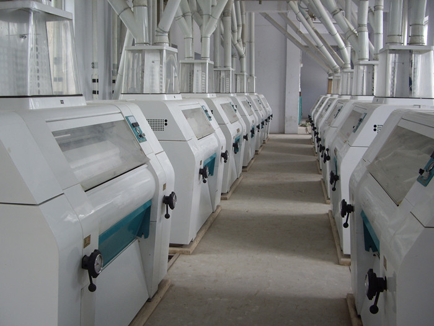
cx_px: 217
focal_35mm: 38
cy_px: 163
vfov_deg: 37.7
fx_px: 476
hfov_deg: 49.0
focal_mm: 7.9
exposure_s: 1/50
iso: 100
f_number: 2.8
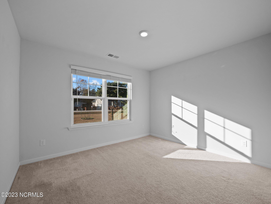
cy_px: 102
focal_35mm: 14
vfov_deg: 85.7
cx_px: 136
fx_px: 110
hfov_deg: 102.1
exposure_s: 1/250
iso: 400
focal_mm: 7
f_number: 4
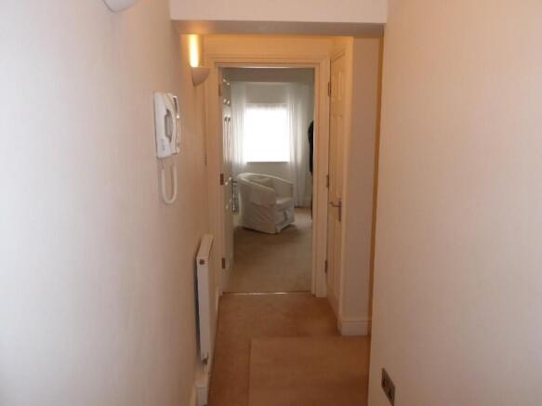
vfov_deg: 48.2
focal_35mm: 29
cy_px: 203
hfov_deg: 61.7
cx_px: 271
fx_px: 454
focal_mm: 5
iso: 500
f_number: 3.5
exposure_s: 1/60
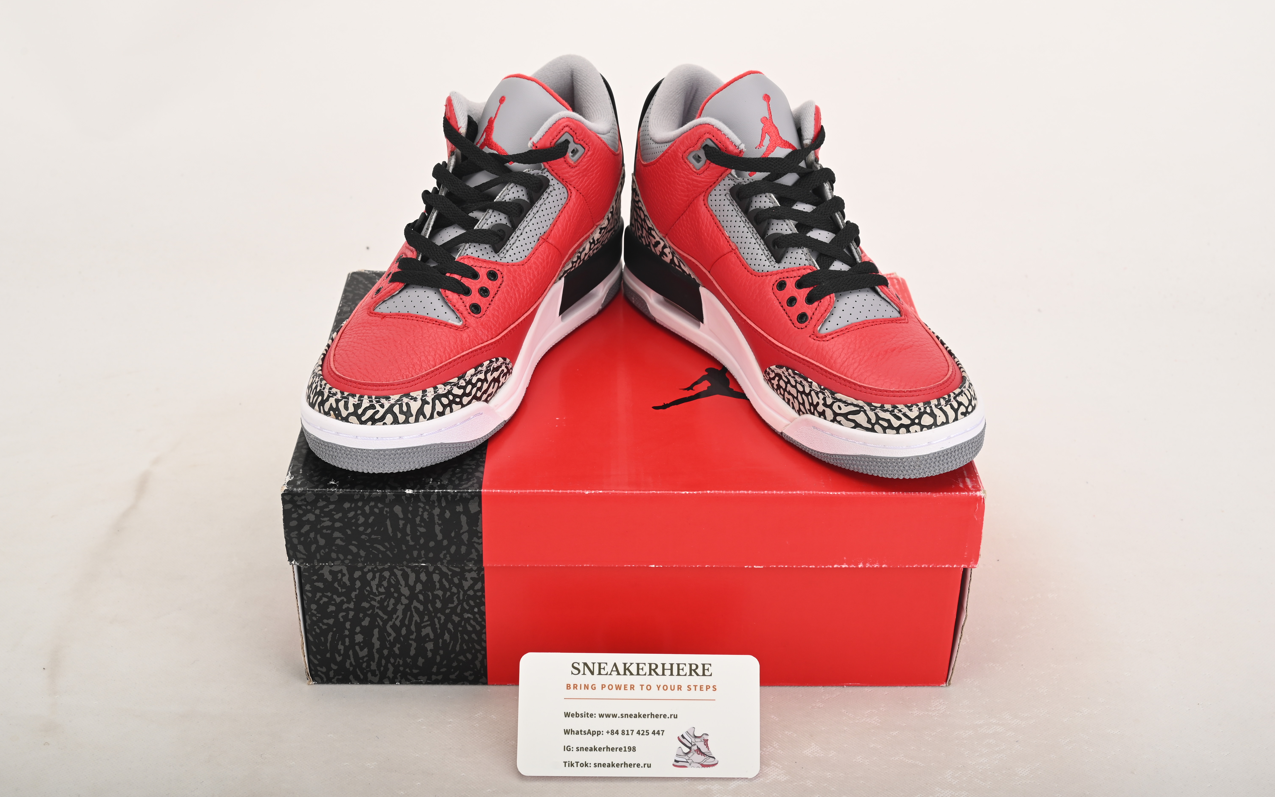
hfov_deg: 43.5
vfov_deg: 28.0
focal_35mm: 46
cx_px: 638
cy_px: 391
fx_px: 1598
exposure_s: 1/200
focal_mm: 45
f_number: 11
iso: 100
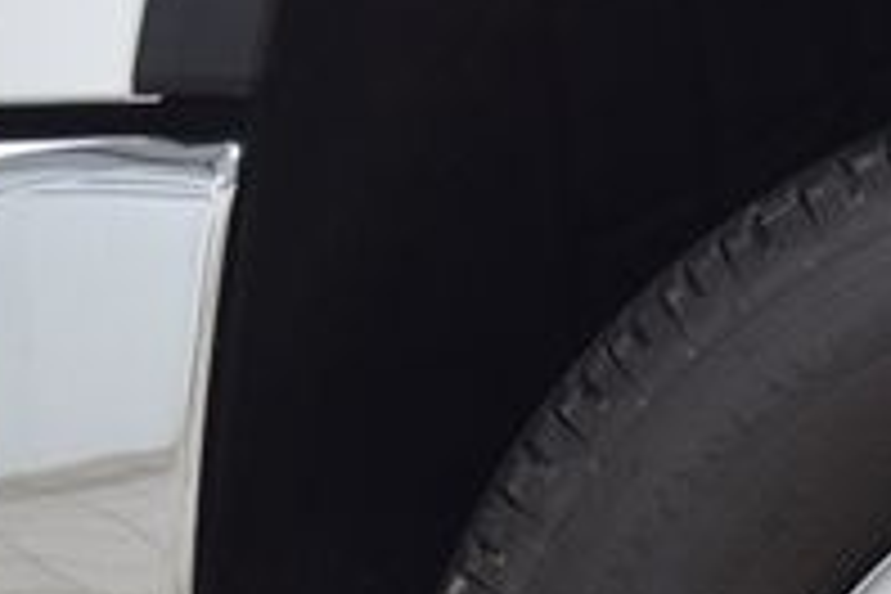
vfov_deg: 7.3
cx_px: 1228
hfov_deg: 10.9
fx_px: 4554
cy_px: 934
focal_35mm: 184
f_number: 6.3
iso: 640
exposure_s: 1/15
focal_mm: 38
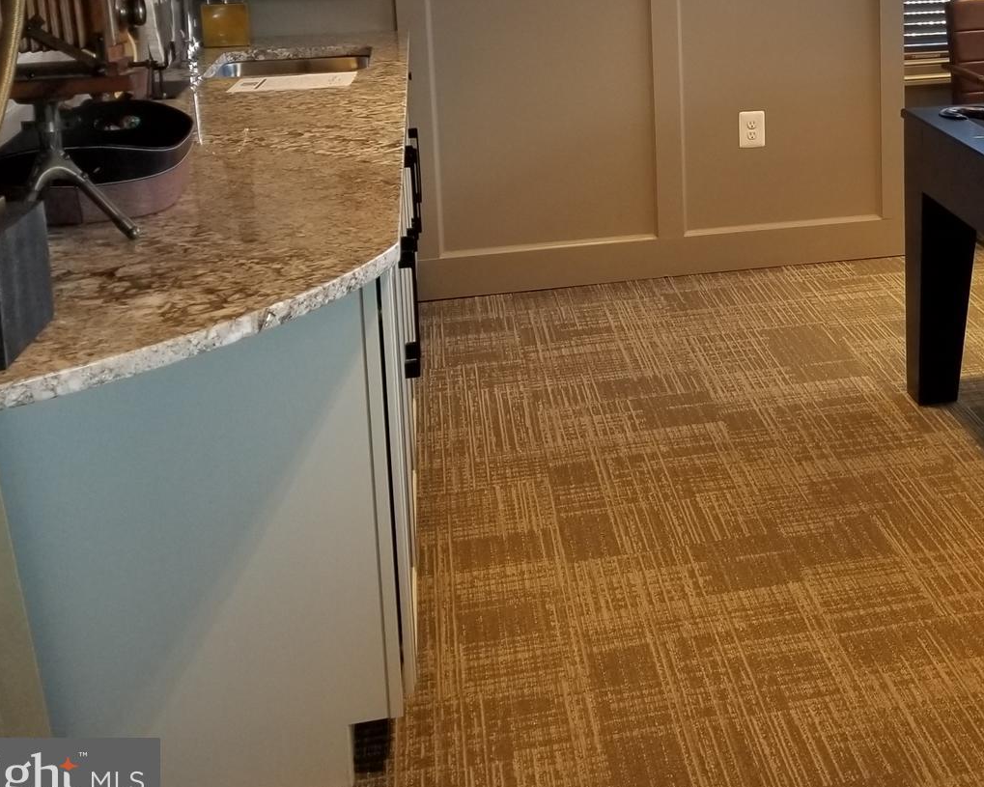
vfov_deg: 28.5
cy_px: 75
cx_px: 908
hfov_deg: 34.4
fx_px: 1485
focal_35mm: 51
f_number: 1.7
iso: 80
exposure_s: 1/60
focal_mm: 4.25
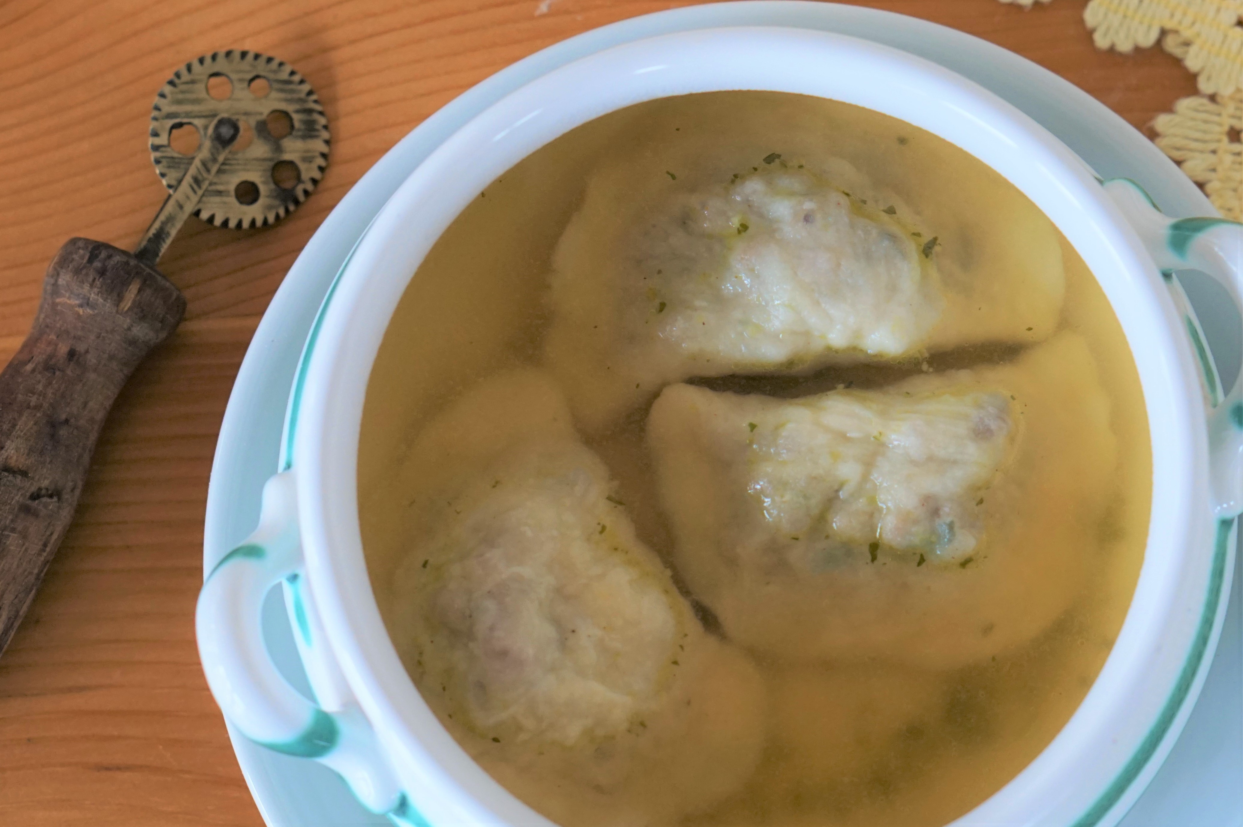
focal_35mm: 75
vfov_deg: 18.2
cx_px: 622
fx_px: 2588
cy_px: 414
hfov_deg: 27.0
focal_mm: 50
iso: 800
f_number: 4
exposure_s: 1/80
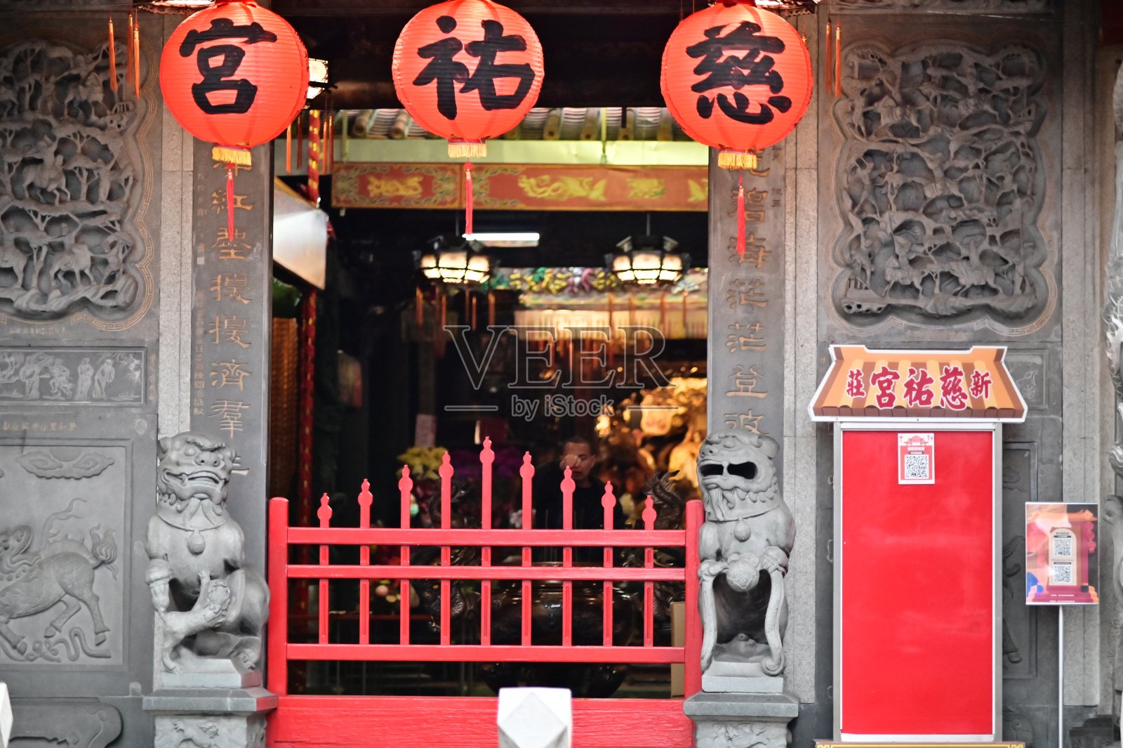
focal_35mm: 122
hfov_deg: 16.8
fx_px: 3804
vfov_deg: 11.2
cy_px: 374
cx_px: 562
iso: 4500
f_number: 4.2
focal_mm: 122
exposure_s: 1/320
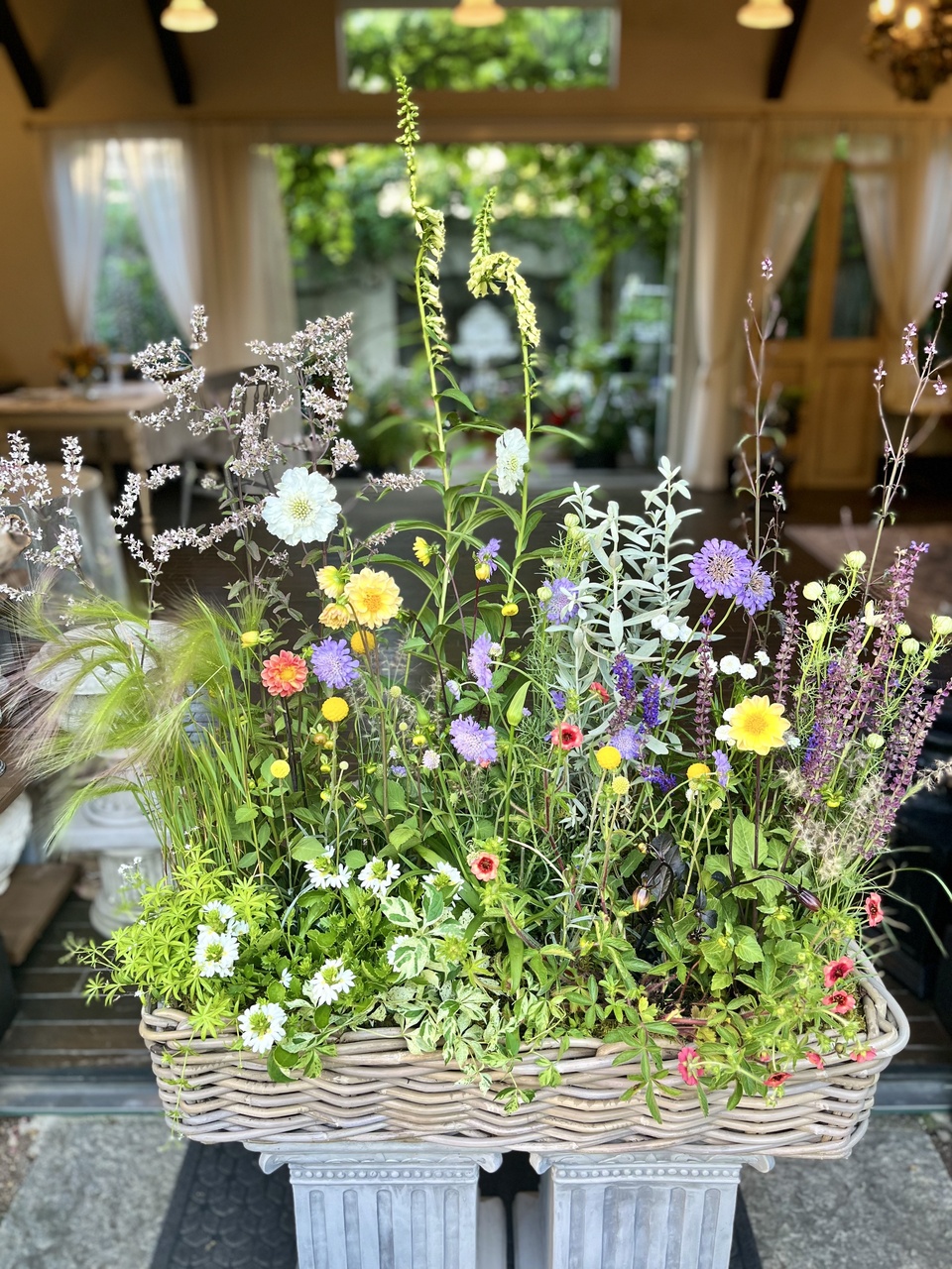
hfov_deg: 53.1
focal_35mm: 26
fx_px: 953
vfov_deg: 67.3
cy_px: 634
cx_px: 476
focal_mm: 5.1
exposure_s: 1/120
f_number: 1.6
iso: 50
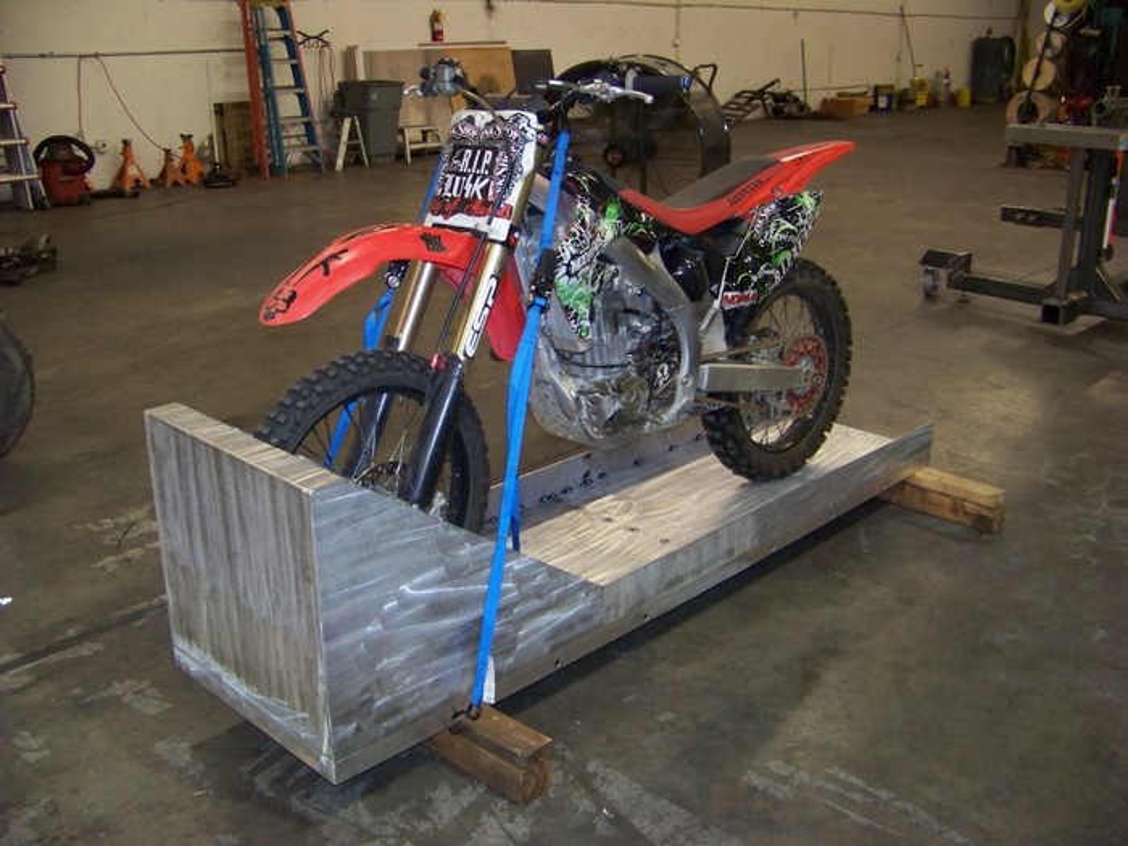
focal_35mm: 36
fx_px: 1173
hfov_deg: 51.4
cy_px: 423
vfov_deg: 39.7
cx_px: 564
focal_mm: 5.85
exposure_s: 1/30
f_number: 2.8
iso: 200
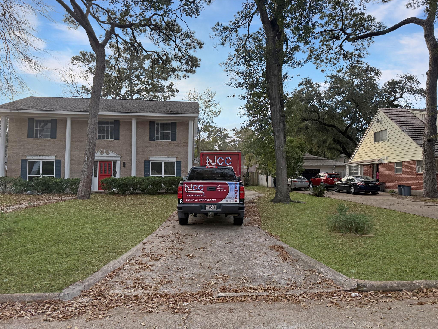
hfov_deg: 71.6
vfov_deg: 56.8
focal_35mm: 24
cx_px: 219
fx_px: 304
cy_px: 164
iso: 100
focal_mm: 6.76
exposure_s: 1/637
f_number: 1.78
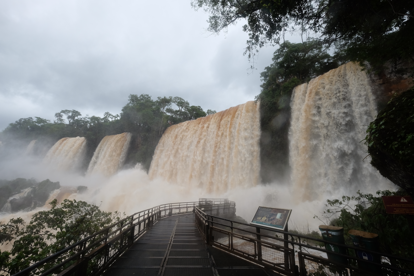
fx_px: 172
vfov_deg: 77.3
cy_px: 138
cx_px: 207
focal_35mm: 15
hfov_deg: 100.4
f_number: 9
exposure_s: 1/420
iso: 400
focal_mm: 10
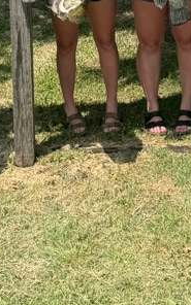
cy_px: -82
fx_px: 733
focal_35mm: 88
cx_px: 167
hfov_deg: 14.7
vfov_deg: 21.5
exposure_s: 1/2604
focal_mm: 6.76
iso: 80
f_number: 1.78
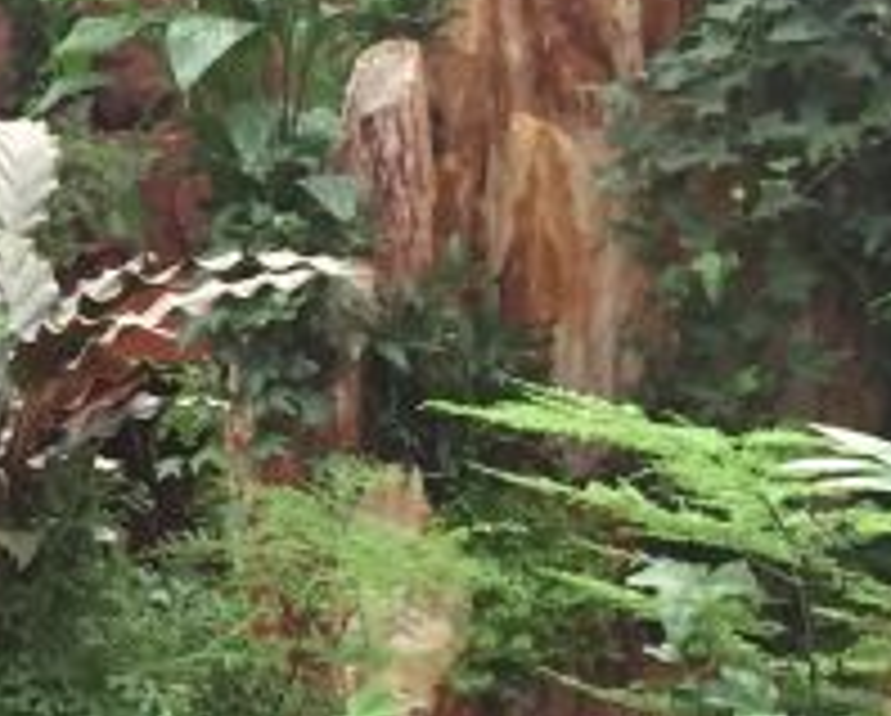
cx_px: -446
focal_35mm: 100
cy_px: 245
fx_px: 2641
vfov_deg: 15.4
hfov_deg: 17.3
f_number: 2.2
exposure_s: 1/33
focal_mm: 4.15
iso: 160
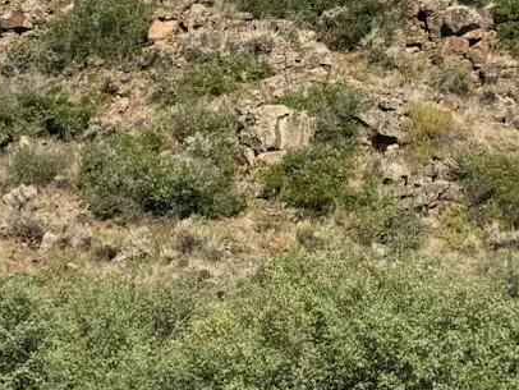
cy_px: 482
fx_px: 1815
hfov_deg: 14.7
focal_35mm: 121
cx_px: -339
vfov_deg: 12.0
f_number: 1.78
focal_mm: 6.76
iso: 80
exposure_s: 1/3597
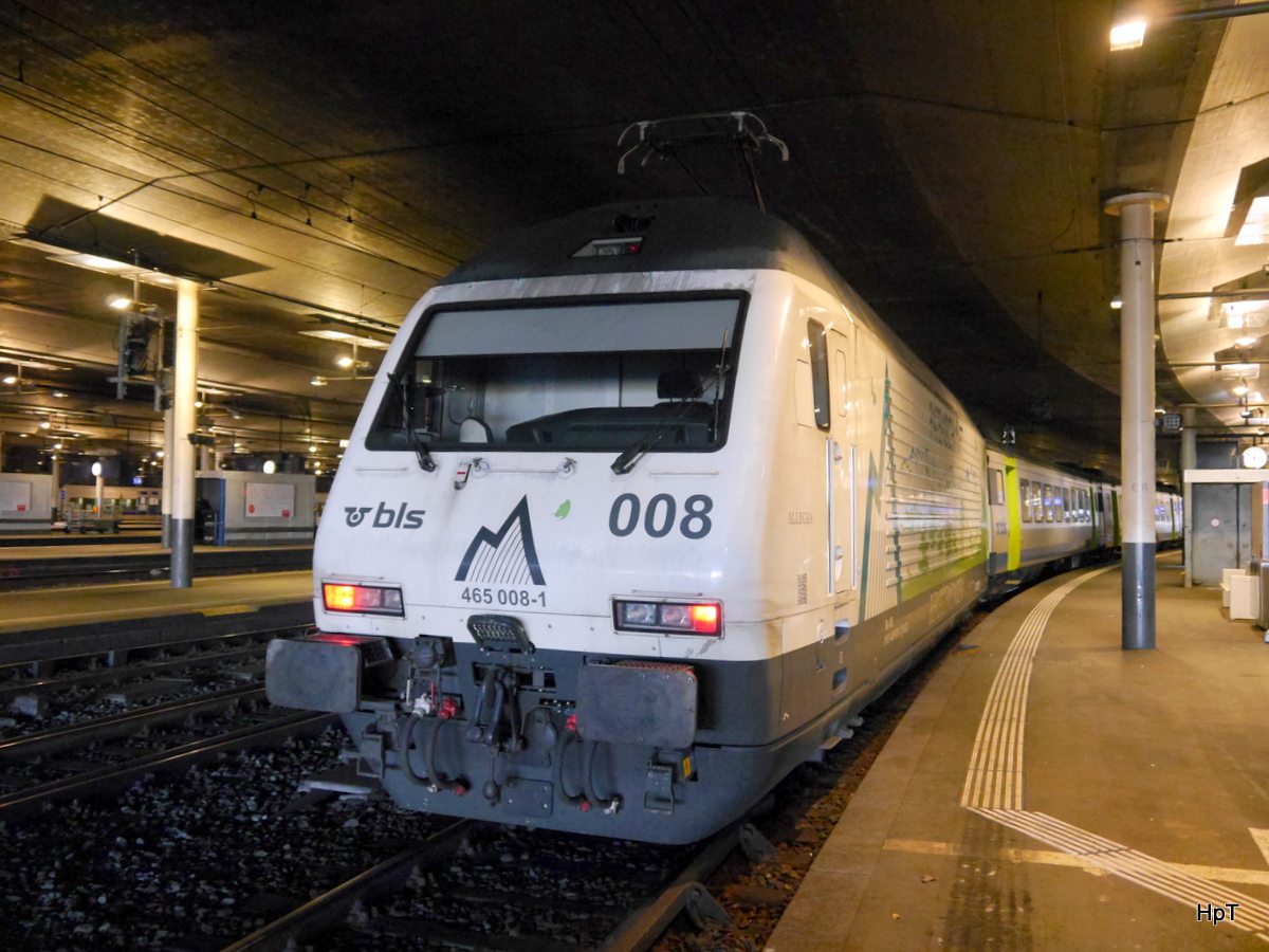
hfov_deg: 60.0
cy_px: 476
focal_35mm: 30
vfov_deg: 46.8
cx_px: 634
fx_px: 1100
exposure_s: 1/60
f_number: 3.6
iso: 2000
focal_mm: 15
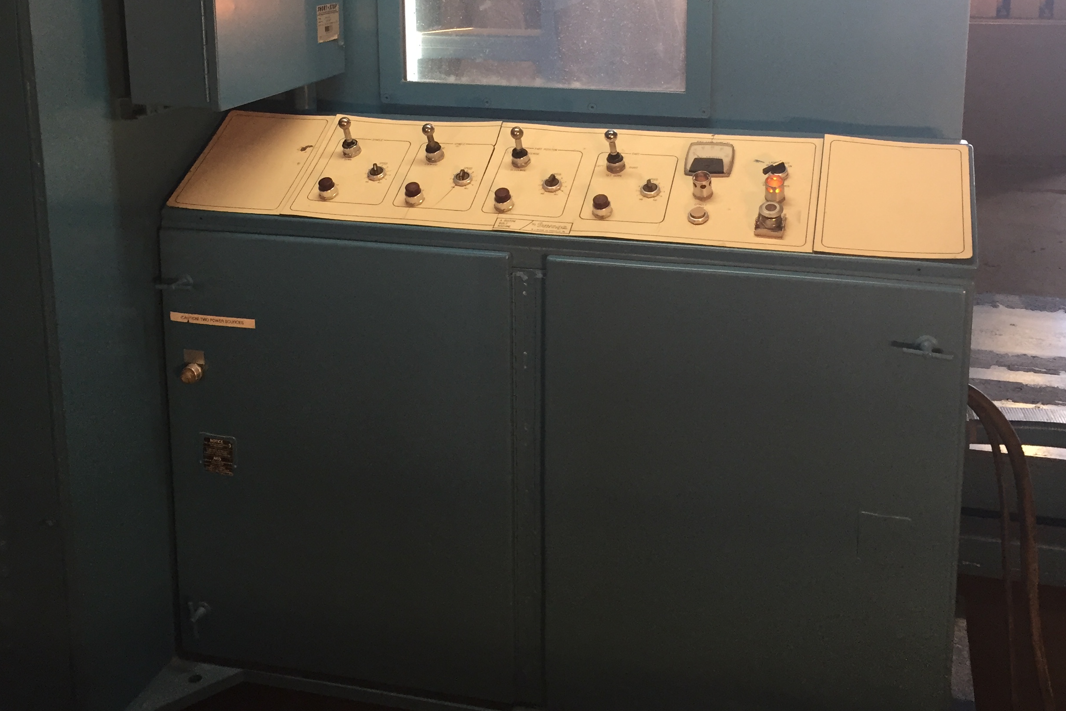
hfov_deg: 47.4
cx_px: 533
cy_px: 147
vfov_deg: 31.8
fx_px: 1214
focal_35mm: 41
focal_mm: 4.15
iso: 50
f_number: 2.2
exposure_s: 1/30
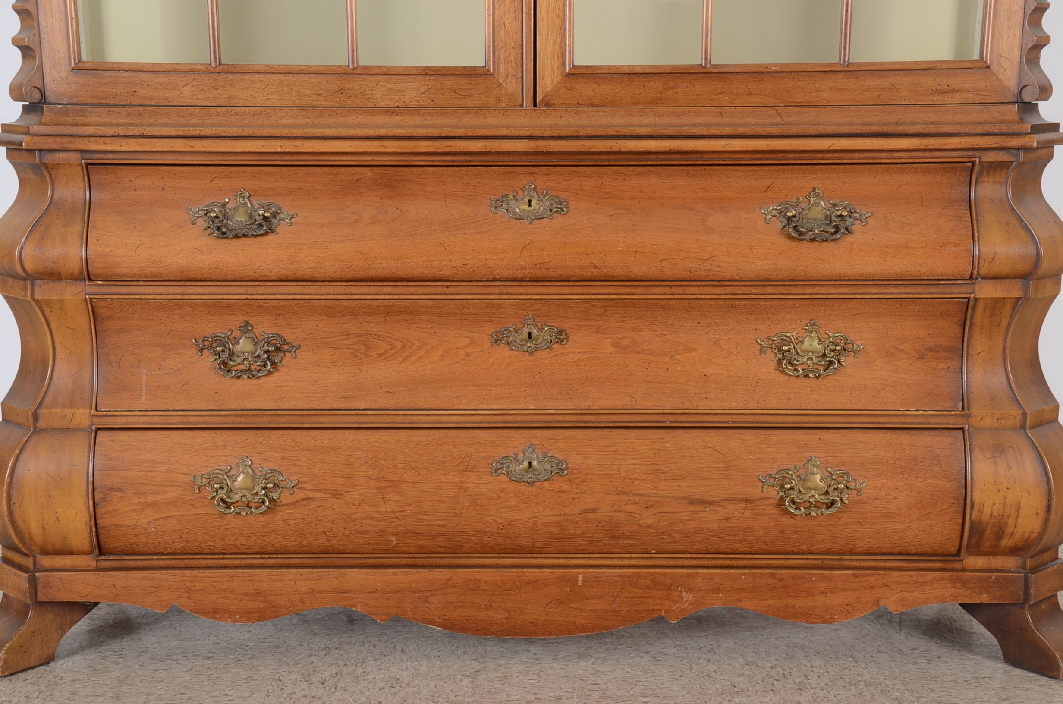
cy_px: 352
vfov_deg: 25.6
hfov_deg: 37.9
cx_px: 532
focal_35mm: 52
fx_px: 1547
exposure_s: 1/100
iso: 125
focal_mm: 35
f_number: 13
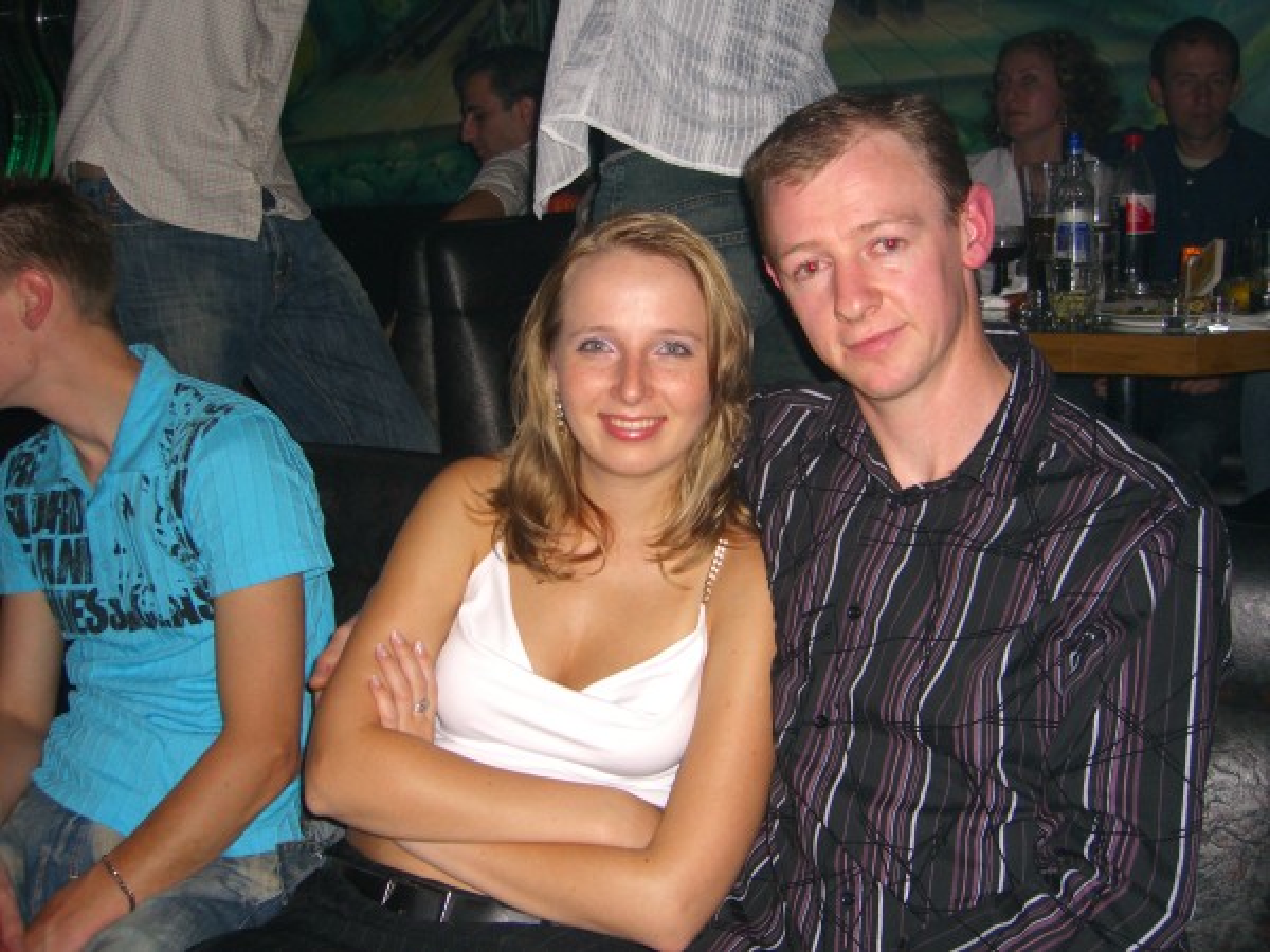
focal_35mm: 38
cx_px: 635
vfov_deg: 37.7
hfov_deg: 49.0
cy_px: 476
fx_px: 1394
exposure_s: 1/60
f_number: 2.8
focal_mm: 7.9
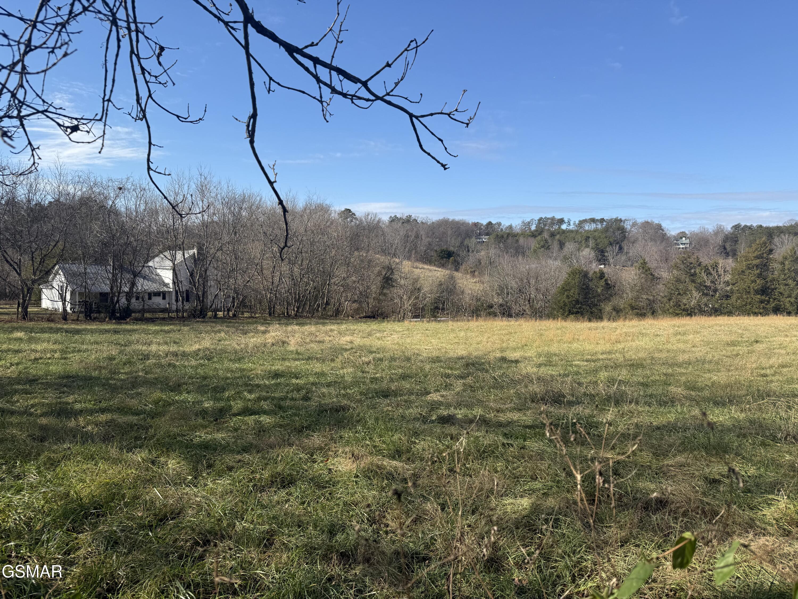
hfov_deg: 71.6
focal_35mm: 24
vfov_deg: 56.8
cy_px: 300
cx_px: 399
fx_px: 553
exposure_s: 1/3279
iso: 80
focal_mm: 6.76
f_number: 1.78
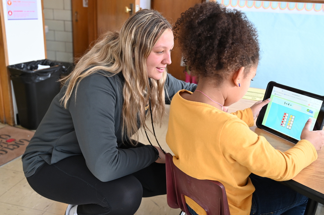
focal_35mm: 35
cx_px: 162
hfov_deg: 54.5
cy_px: 108
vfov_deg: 37.8
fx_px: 315
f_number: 4
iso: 1400
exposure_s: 1/125
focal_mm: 35
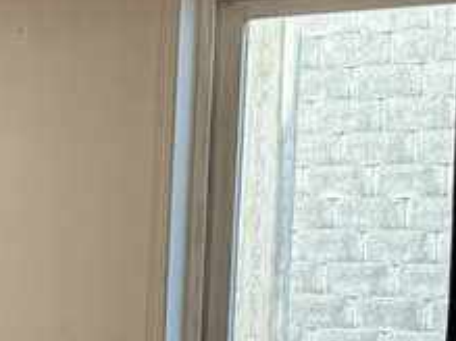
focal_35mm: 140
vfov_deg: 10.4
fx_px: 1843
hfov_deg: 13.0
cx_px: -306
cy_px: 442
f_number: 1.78
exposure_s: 1/60
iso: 250
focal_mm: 6.76
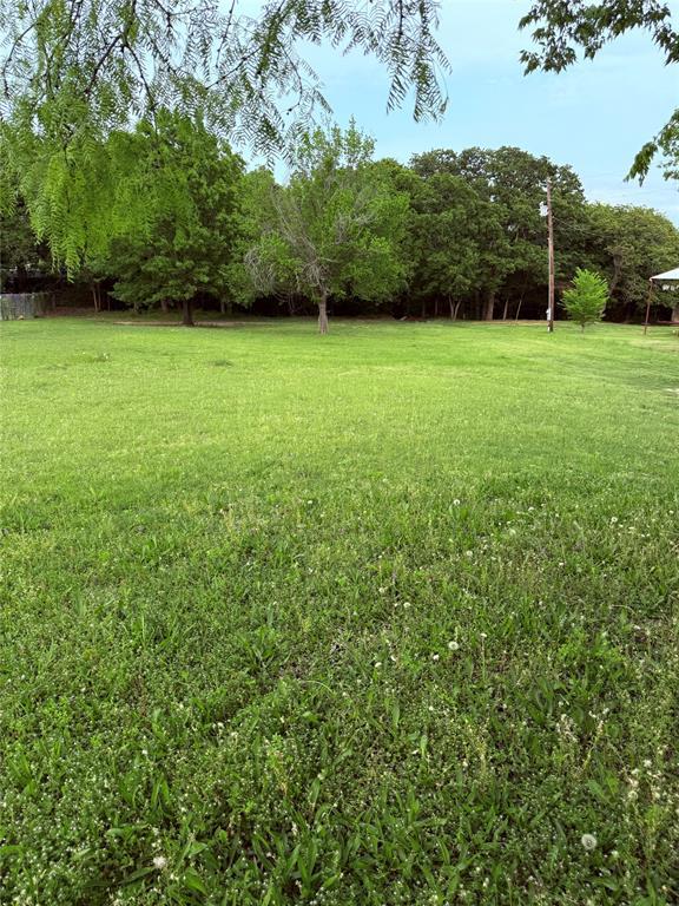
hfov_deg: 56.8
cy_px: 453
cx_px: 340
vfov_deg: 71.6
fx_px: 628
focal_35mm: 24
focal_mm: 6.76
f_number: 1.78
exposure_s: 1/1106
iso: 100
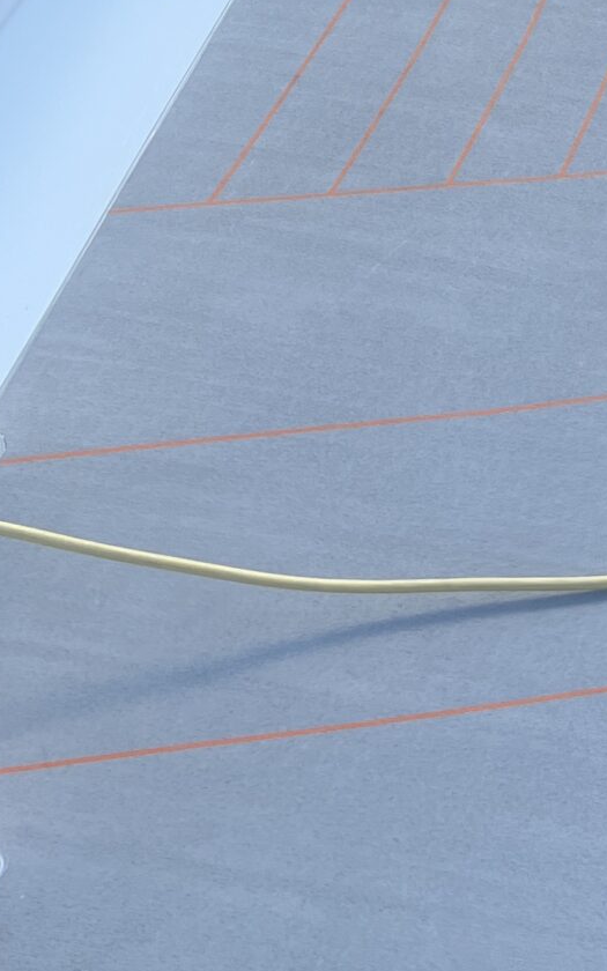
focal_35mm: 84
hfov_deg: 15.0
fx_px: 2223
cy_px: 64
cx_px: 731
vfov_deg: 23.8
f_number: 1.5
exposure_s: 1/1901
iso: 50
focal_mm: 5.7
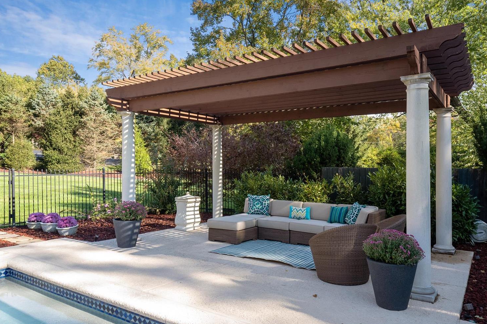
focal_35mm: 26
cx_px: 252
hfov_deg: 69.4
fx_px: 352
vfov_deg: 49.5
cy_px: 161
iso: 400
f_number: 6.3
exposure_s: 1/250
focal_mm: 12
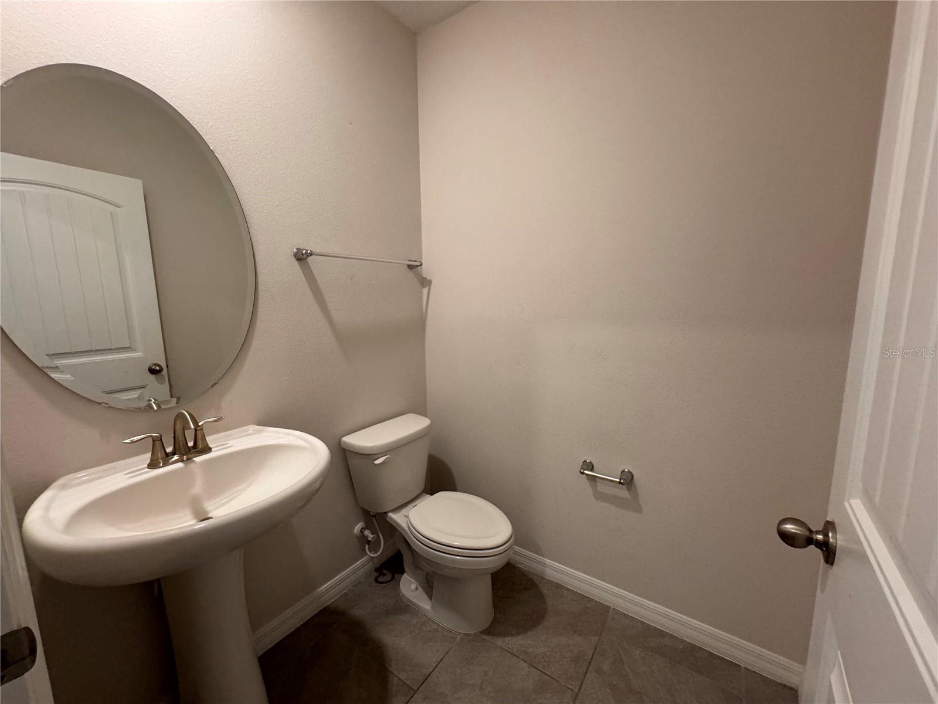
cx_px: 469
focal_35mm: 14
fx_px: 379
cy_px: 352
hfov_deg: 102.1
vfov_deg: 85.7
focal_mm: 2.22
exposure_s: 1/120
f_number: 2.2
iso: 320
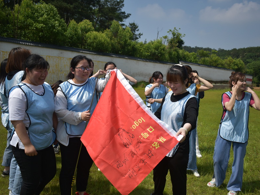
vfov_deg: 42.9
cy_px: 105
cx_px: 130
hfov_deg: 55.4
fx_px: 248
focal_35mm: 33
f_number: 3.5
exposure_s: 1/1600
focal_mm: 18
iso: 100
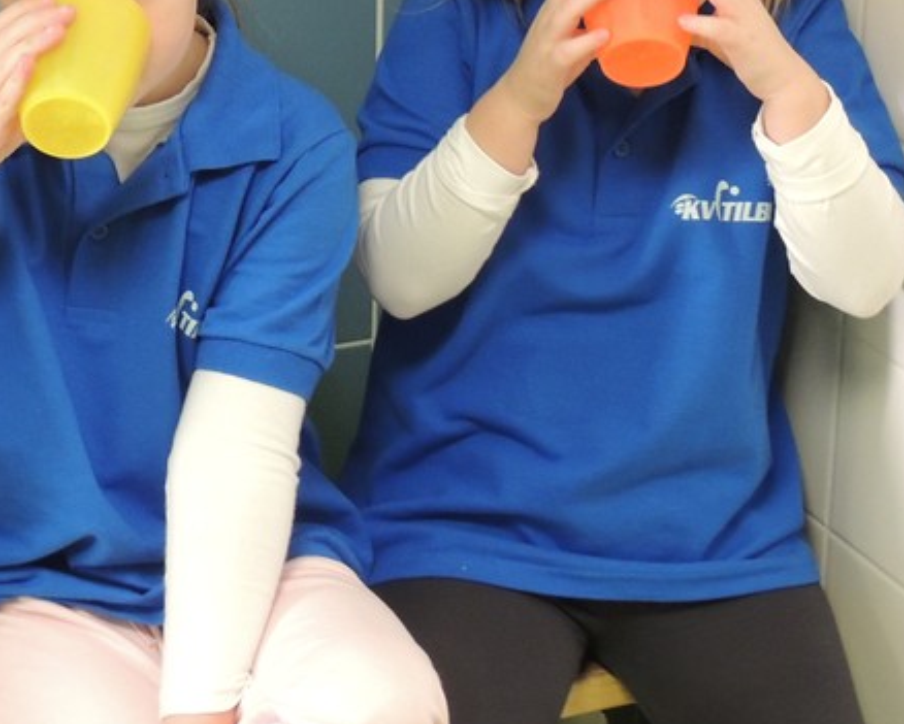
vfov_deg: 13.4
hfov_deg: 16.7
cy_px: 95
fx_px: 3052
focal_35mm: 114
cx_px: 126
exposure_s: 1/15
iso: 400
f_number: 3.6
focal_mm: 8.9
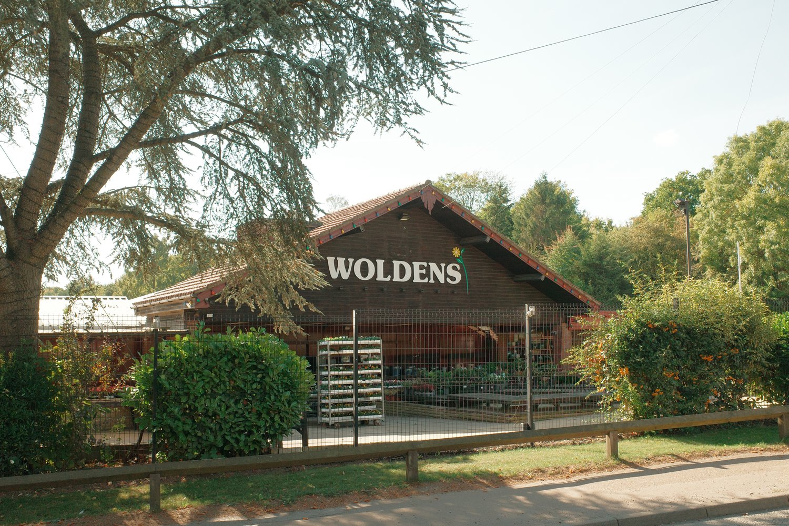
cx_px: 394
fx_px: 767
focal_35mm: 35
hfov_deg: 54.4
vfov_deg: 37.9
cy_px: 263
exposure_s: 1/400
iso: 200
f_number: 5
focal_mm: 18.3
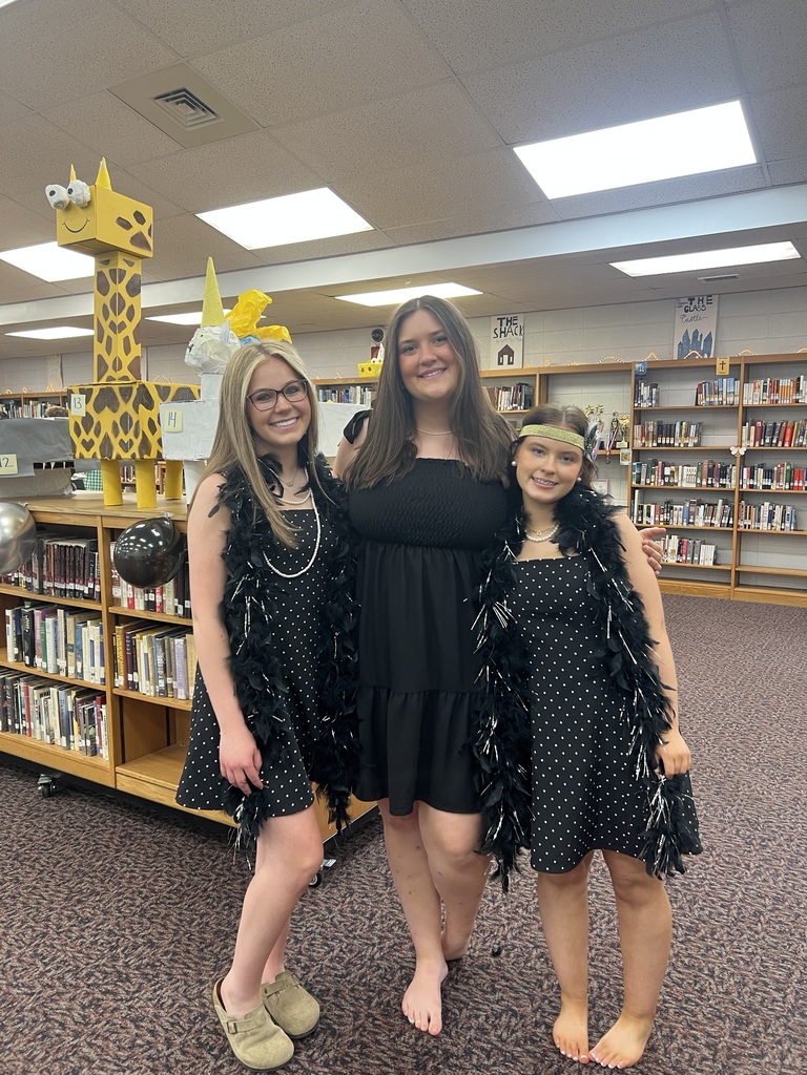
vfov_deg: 67.3
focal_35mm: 26
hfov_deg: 53.1
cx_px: 404
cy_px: 538
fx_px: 808
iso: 100
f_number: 1.5
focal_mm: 5.7
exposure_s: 1/60
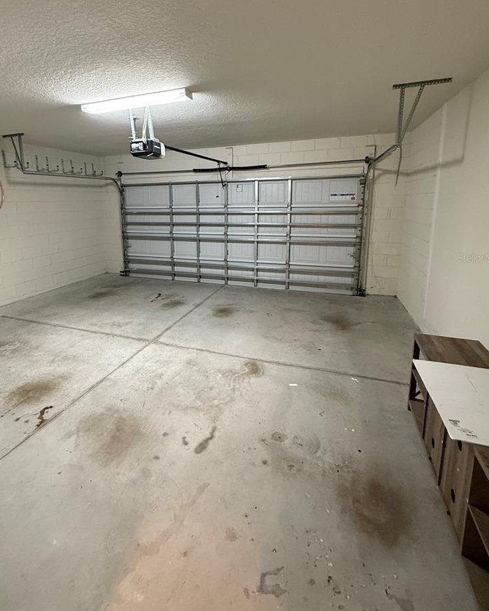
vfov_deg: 85.7
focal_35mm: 18
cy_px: 258
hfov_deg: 73.2
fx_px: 326
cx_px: 203
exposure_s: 1/60
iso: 500
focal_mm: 2.22
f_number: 2.2
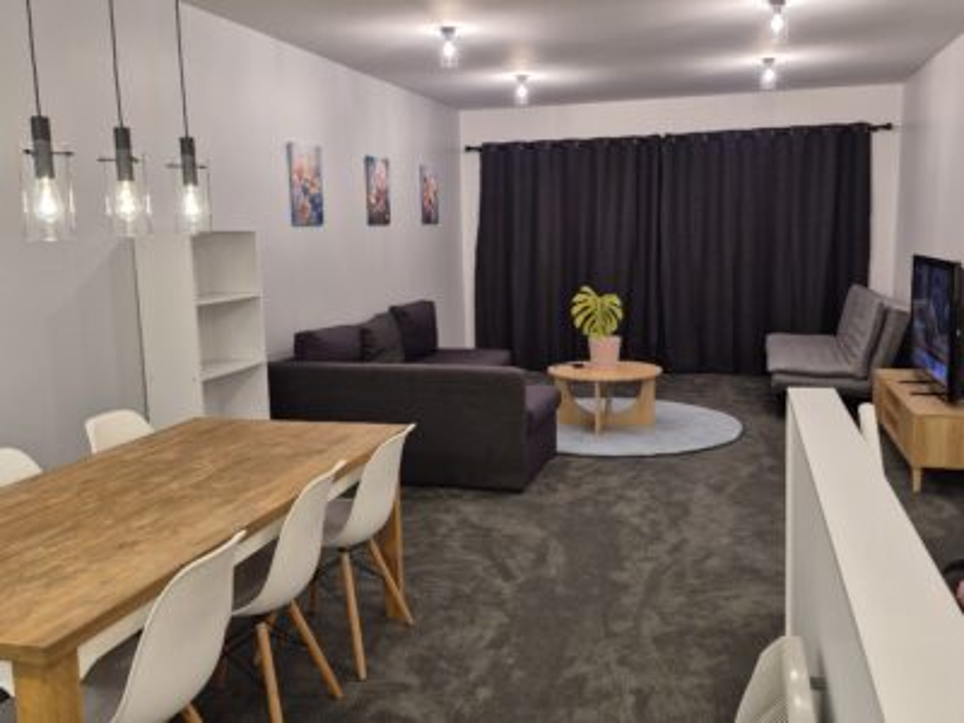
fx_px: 641
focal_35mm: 23
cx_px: 482
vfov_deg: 58.9
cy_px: 362
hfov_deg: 73.9
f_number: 1.8
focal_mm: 5.4
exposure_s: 1/100
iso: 250
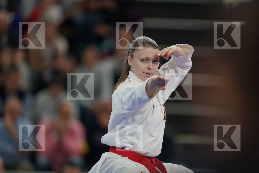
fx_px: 2878
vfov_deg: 3.4
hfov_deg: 5.2
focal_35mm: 400
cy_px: 86
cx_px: 130
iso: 800
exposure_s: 1/500
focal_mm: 400
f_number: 2.8
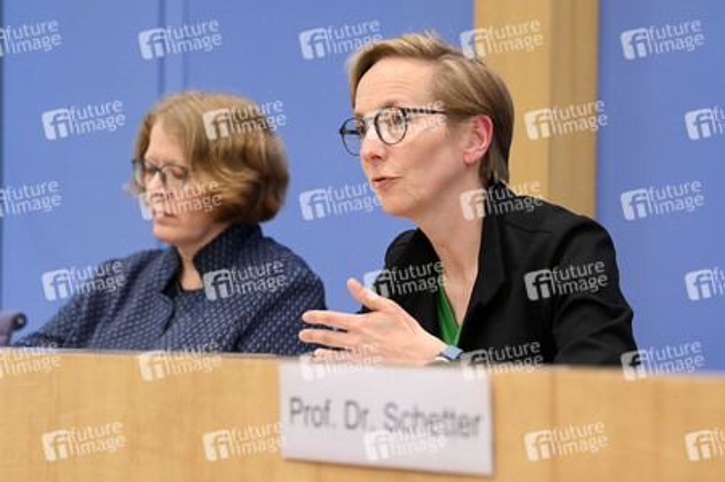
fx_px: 2616
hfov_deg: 15.8
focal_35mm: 130
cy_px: 241
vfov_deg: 10.5
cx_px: 362
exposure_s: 1/400
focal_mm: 130
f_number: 6.3
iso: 4000
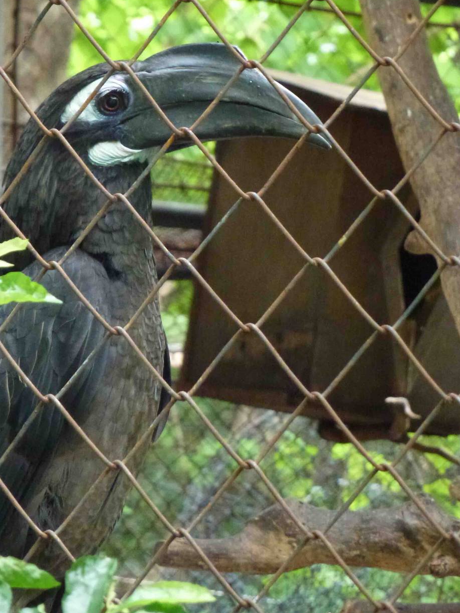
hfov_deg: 6.8
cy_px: 218
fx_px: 3899
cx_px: 188
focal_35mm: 220
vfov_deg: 9.0
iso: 800
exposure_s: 1/25
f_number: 5.4
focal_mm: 30.1
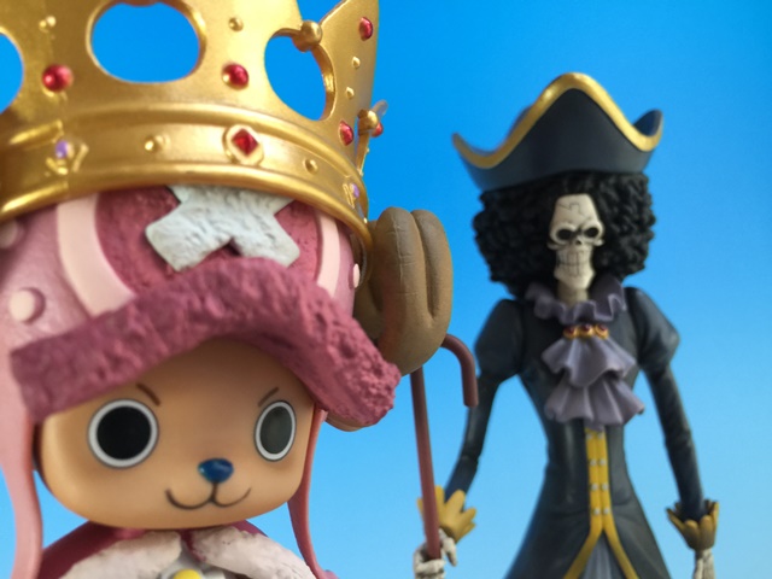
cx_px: 386
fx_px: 647
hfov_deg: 61.7
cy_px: 290
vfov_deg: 48.2
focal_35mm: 29
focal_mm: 4.15
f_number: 2.2
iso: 80
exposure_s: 1/17
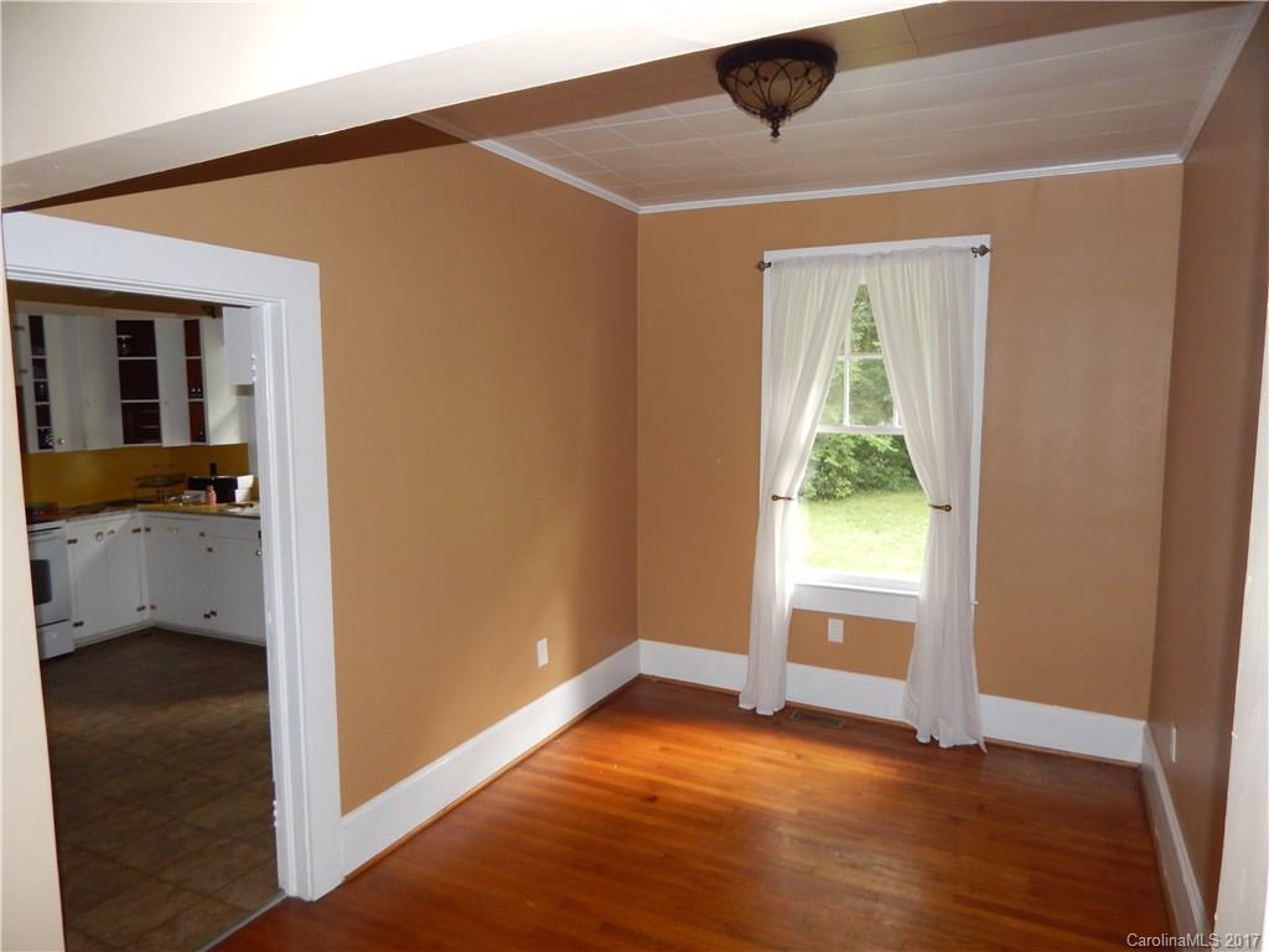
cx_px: 634
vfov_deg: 61.1
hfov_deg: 76.4
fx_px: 807
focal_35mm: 22
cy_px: 476
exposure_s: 1/30
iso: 200
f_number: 3
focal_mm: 4
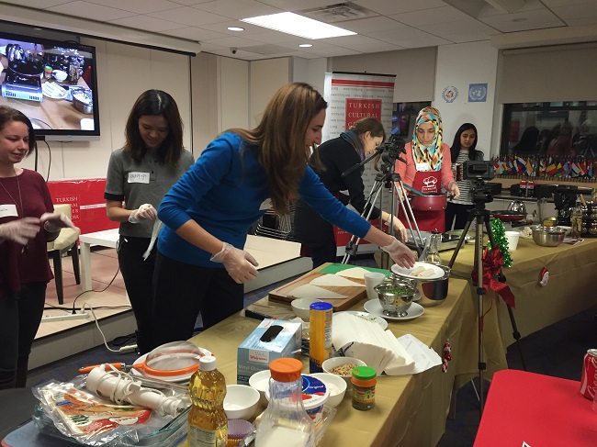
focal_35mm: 29
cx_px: 298
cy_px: 224
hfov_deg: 61.7
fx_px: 500
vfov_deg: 48.2
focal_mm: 4.15
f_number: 2.2
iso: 100
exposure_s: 1/30
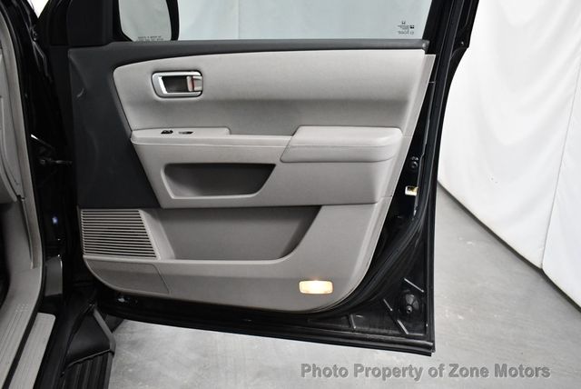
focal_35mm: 36
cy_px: 194
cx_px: 290
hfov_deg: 53.1
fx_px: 582
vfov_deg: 36.9
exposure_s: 1/125
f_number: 3.5
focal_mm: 18
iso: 2000
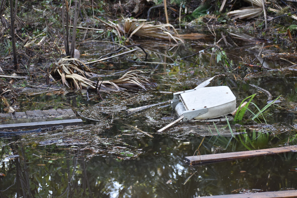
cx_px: 148
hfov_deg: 19.5
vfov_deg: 13.0
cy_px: 99
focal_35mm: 105
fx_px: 866
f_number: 4.5
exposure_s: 1/500
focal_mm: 70
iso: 800
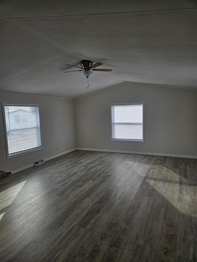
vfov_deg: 73.9
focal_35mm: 23
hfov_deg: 58.9
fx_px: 174
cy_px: 131
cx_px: 98
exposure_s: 1/253
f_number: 1.8
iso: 32
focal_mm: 5.4
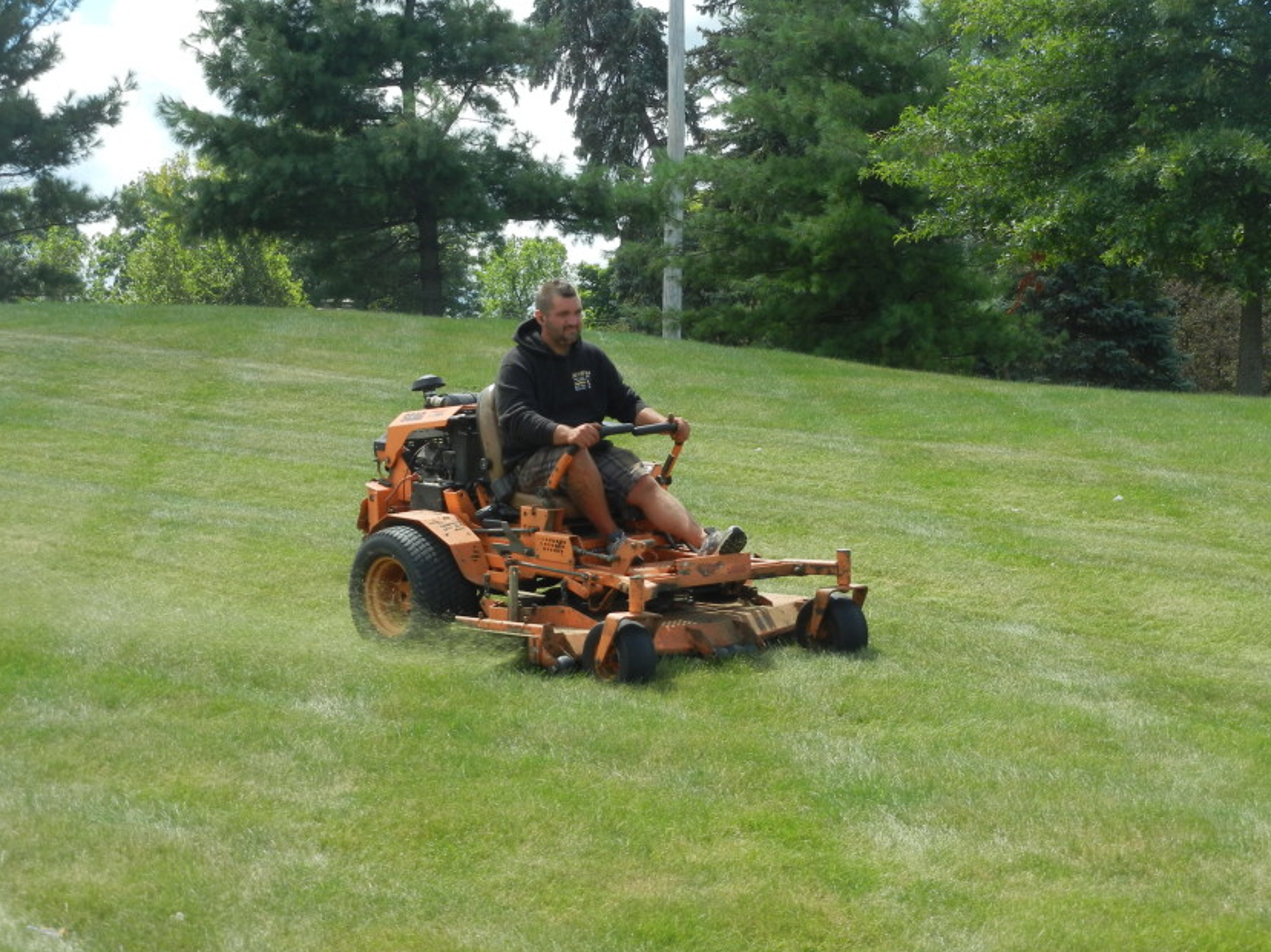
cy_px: 429
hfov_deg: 17.9
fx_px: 4037
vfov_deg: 13.4
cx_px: 621
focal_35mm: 110
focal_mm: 16
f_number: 4.4
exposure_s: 1/502
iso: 160
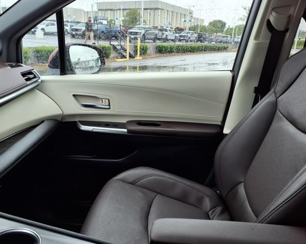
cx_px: 144
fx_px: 263
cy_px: 121
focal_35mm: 29
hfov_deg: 60.4
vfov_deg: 49.9
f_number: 1.9
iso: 40
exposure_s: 1/294
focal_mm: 3.58
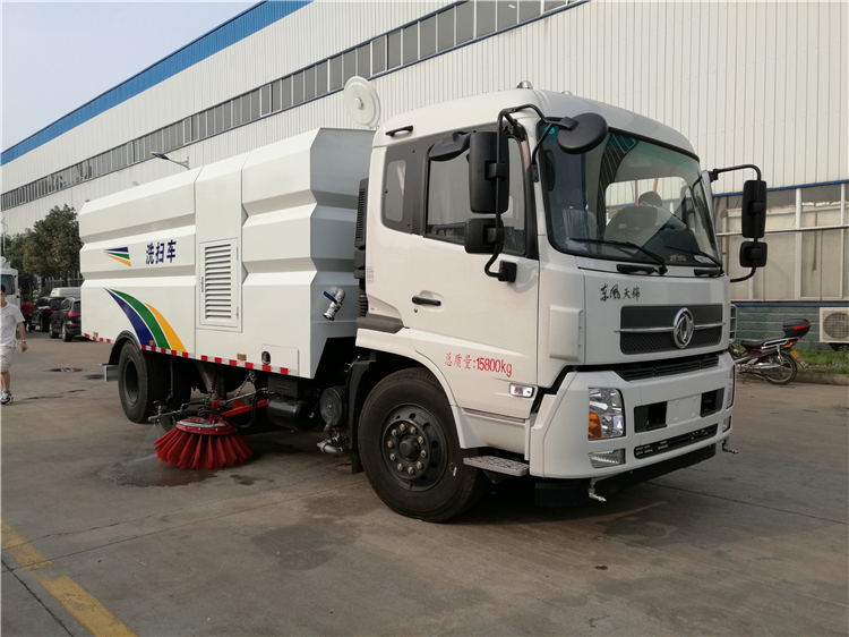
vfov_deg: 51.3
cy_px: 318
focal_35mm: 27
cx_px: 424
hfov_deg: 65.3
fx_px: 662
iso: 50
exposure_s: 1/989
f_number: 2
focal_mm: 4.04
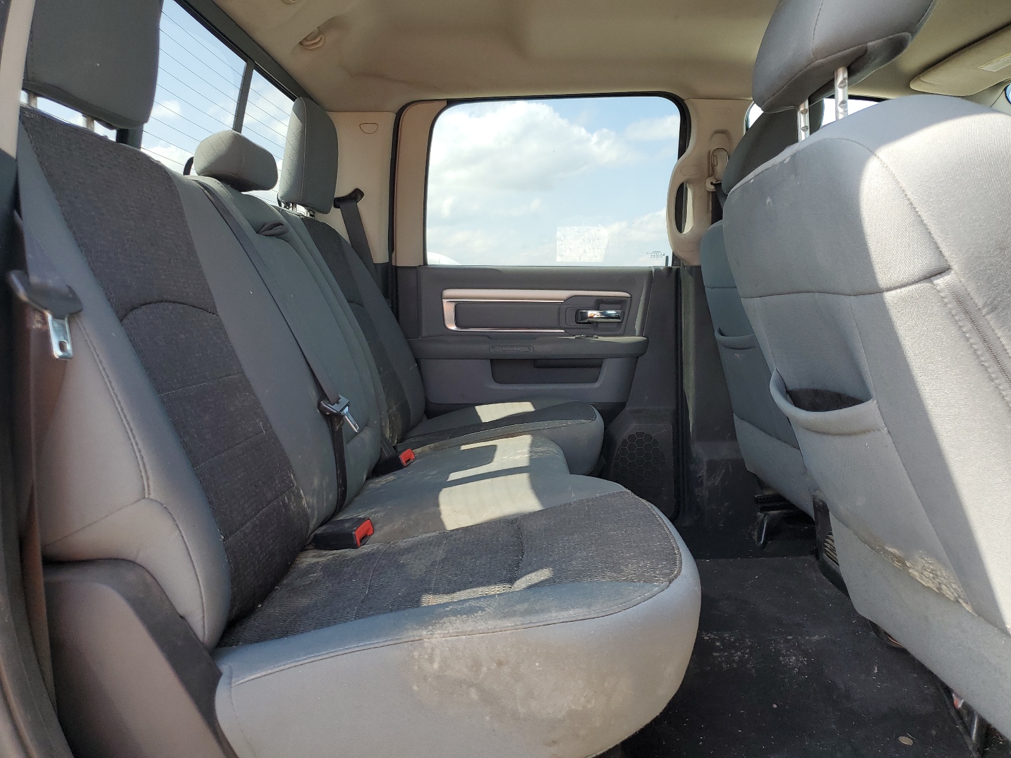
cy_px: 379
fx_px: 759
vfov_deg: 53.1
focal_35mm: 26
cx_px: 506
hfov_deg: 67.3
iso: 50
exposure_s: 1/385
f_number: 1.5
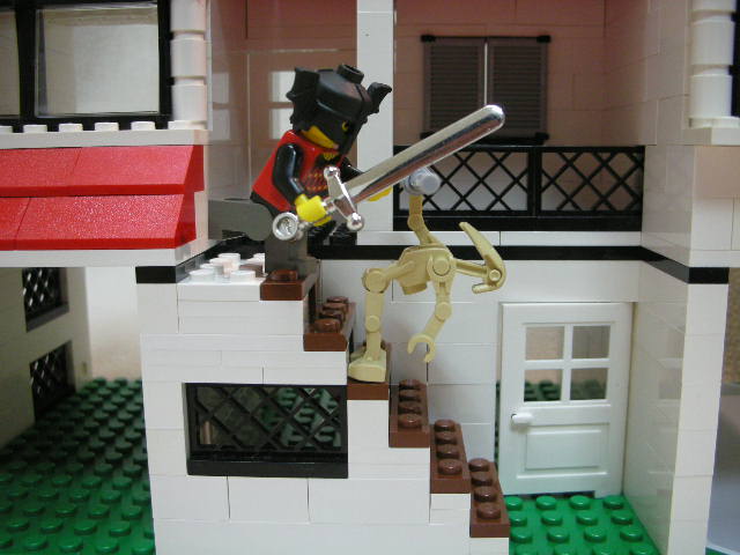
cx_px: 370
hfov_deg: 52.6
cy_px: 278
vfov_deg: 40.7
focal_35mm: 35
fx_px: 748
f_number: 2.8
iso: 200
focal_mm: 5.8
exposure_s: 1/17.7
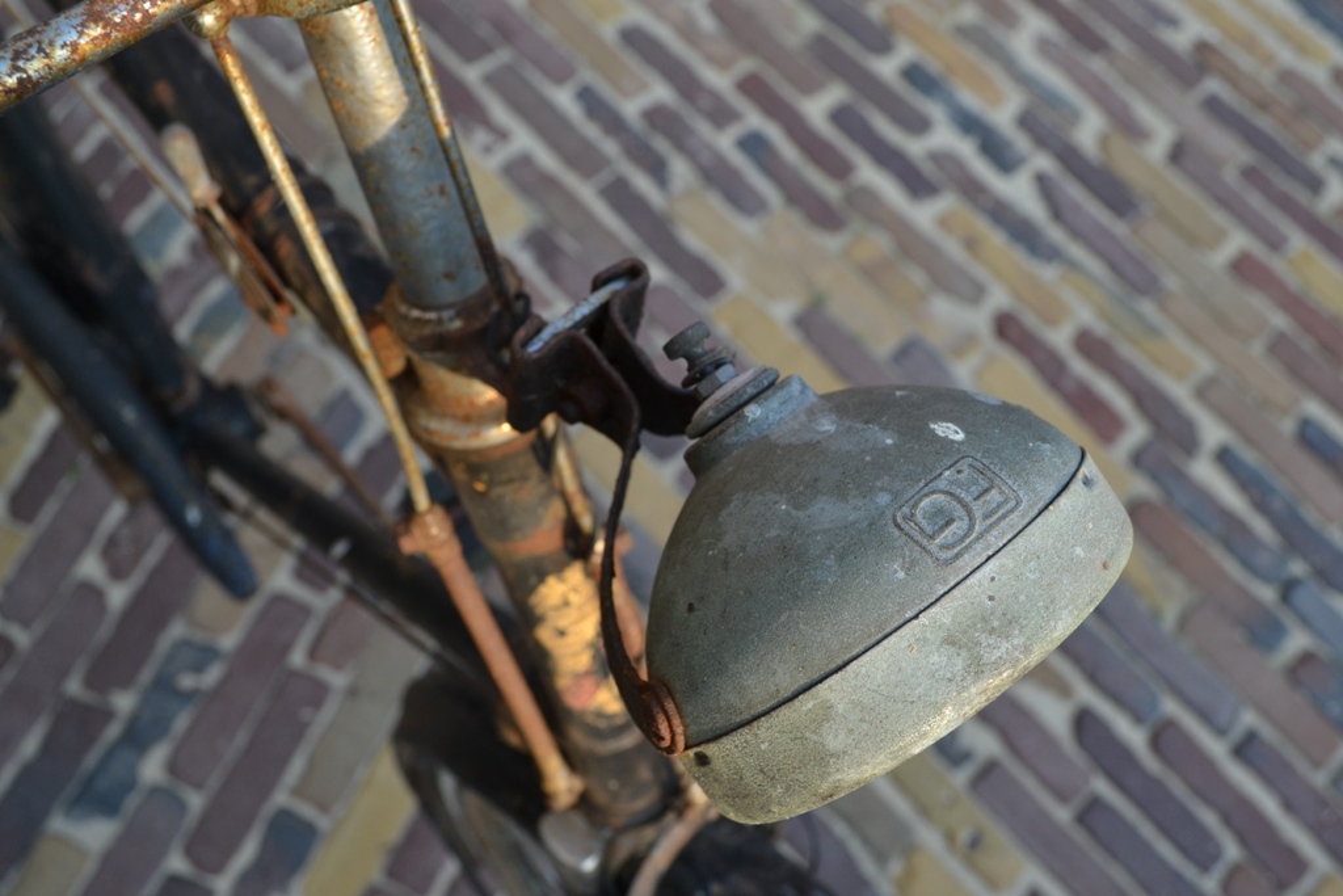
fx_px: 1343
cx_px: 672
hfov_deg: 53.1
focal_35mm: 36
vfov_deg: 36.9
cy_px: 448
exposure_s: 1/125
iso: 320
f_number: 8
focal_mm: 24
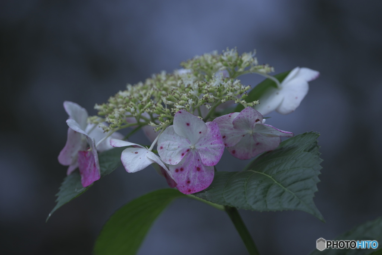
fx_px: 3184
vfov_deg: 4.6
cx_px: 191
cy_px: 128
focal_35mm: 300
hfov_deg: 6.9
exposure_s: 1/640
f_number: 5.6
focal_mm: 300
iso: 250
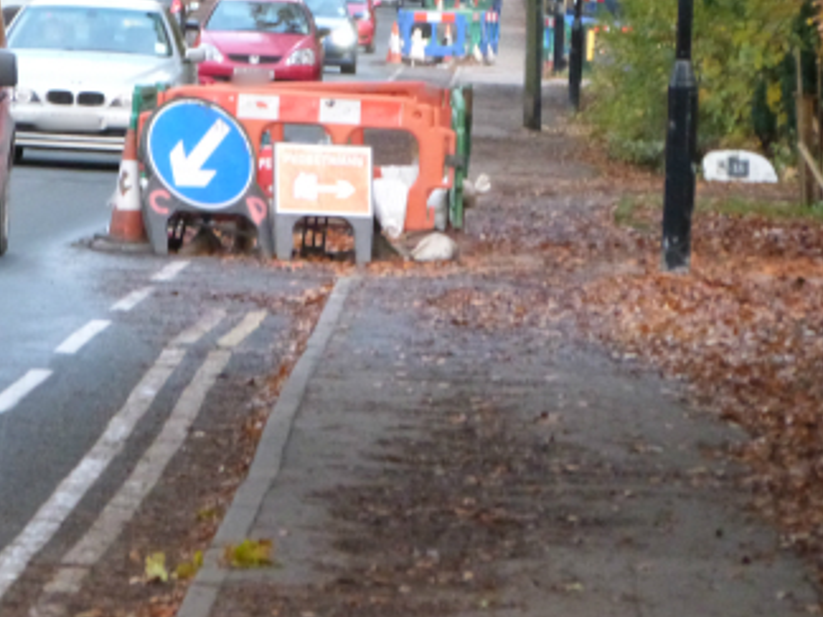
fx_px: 10081
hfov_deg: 4.7
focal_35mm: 424
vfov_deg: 3.5
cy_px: 129
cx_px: 291
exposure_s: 1/160
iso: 500
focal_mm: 35.3
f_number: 3.8
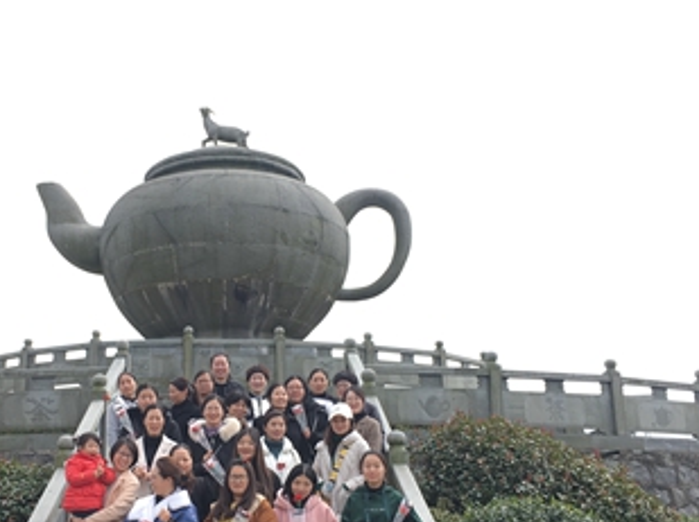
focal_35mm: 47
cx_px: 256
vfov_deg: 30.6
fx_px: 948
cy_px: 340
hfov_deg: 40.2
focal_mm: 4.15
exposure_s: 1/686
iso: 25
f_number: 2.2
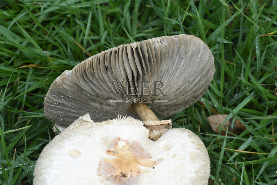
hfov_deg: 22.6
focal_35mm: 90
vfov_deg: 15.2
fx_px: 693
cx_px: 138
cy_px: 92
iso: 200
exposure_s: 1/50
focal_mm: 90
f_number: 18
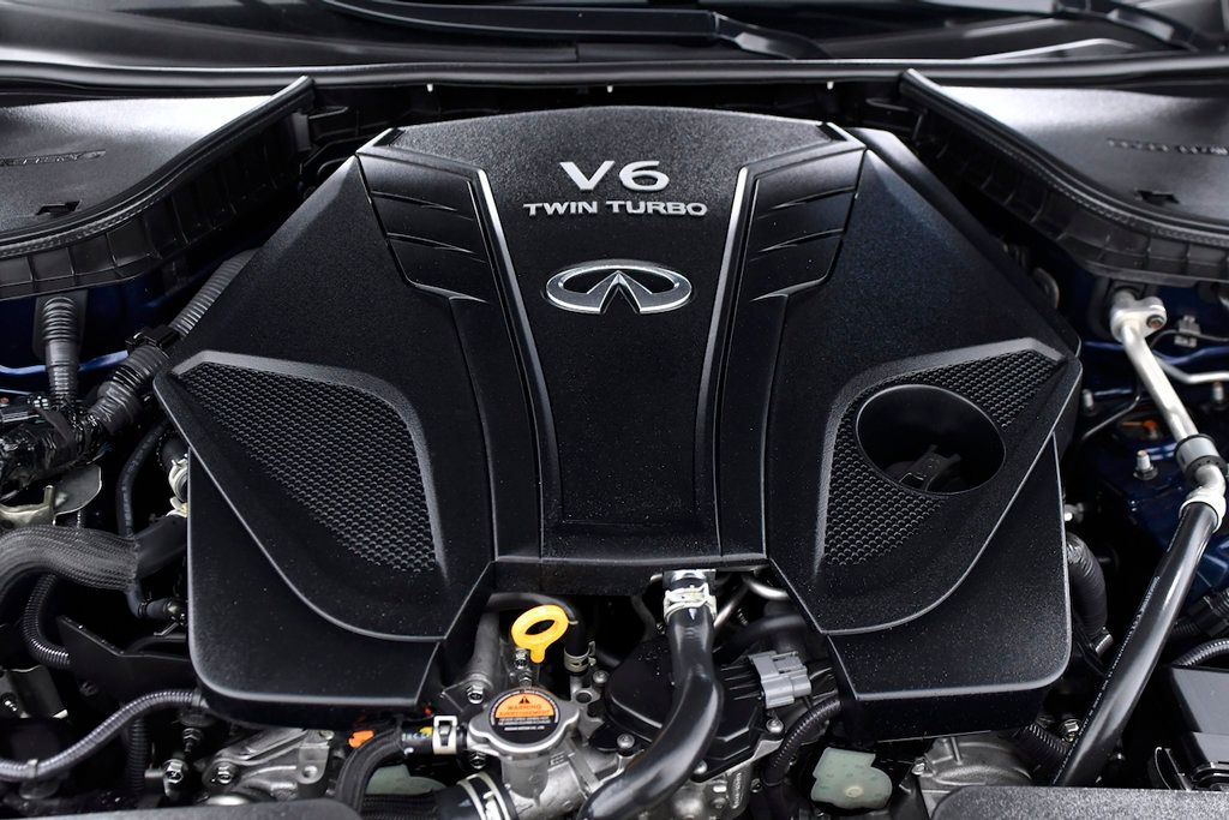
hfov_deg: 53.1
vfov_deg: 36.9
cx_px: 614
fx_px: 1229
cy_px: 410
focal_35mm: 36
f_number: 3.5
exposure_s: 1/100
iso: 1250
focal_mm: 24
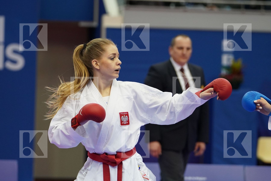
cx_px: 136
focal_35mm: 207
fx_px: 1558
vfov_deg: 6.6
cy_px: 90
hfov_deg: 9.9
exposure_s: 1/1000
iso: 2500
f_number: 2.8
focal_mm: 138
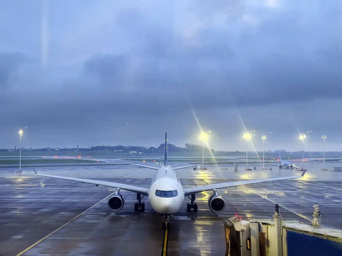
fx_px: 474
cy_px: 128
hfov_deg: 39.7
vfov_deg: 30.3
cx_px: 171
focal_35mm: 48
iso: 160
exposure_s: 1/46
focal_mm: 6.86
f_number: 1.78
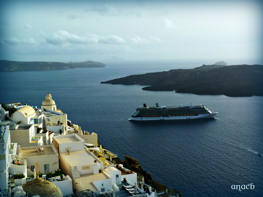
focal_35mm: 50
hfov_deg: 38.2
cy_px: 98
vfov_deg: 29.1
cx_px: 132
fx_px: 380
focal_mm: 9
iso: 80
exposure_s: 1/250
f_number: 5.6
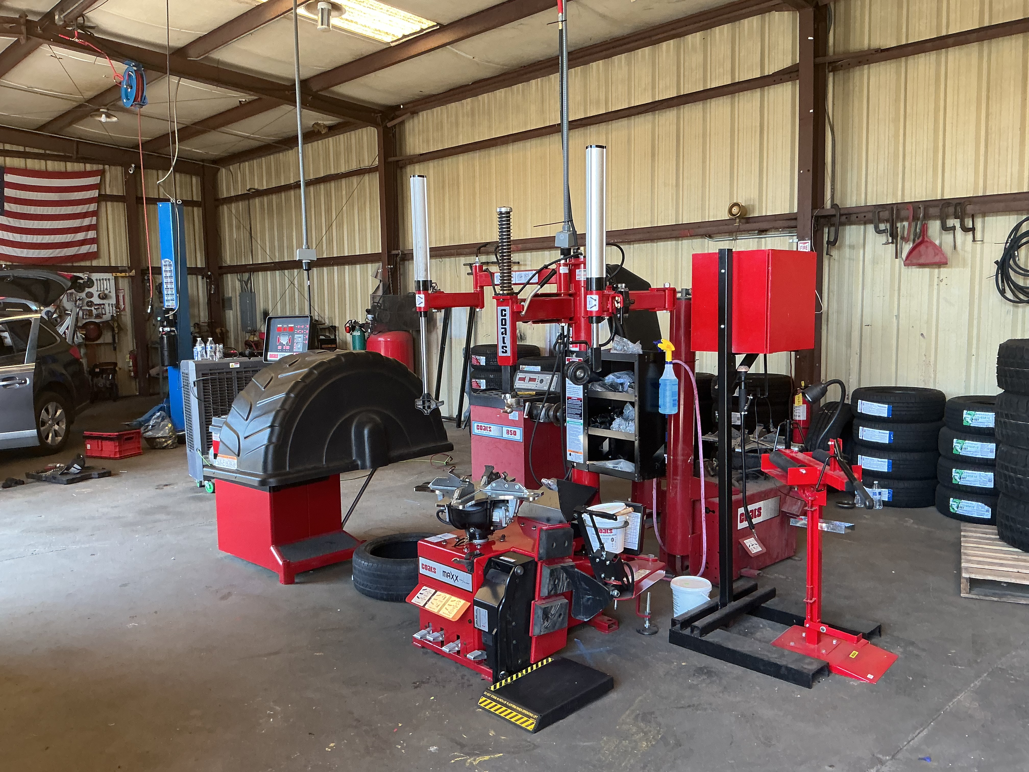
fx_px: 862
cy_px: 386
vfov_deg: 48.2
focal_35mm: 29
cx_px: 514
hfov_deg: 61.7
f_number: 1.8
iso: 80
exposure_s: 1/60
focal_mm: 3
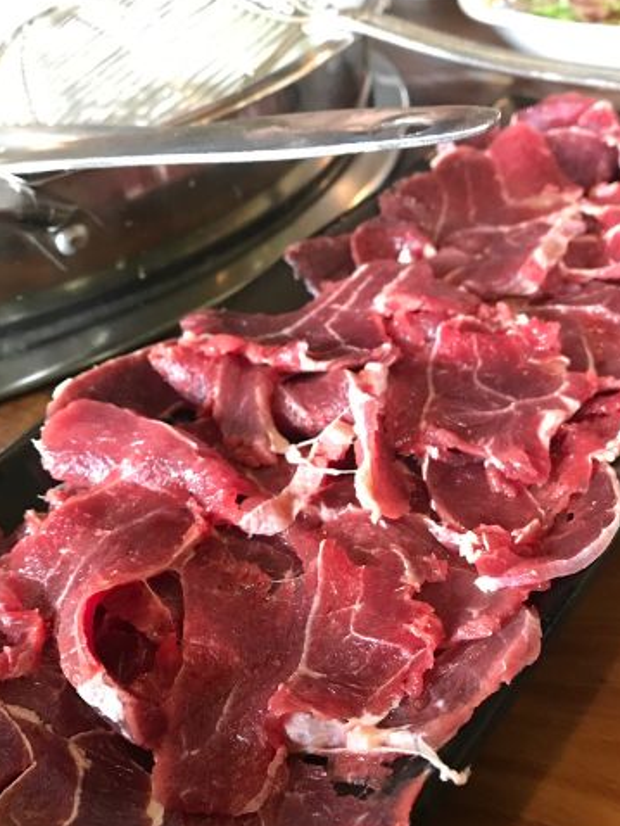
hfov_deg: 35.1
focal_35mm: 41
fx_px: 978
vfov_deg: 45.6
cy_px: 482
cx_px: 365
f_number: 1.8
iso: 80
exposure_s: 1/8
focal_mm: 3.99
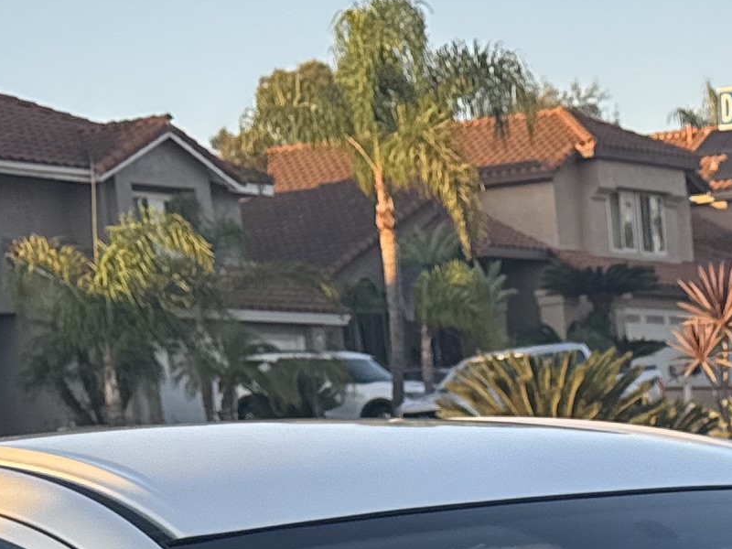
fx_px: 2559
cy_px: 1261
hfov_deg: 15.6
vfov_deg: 10.7
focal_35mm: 121
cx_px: 897
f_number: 1.78
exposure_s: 1/683
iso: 80
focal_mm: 6.76
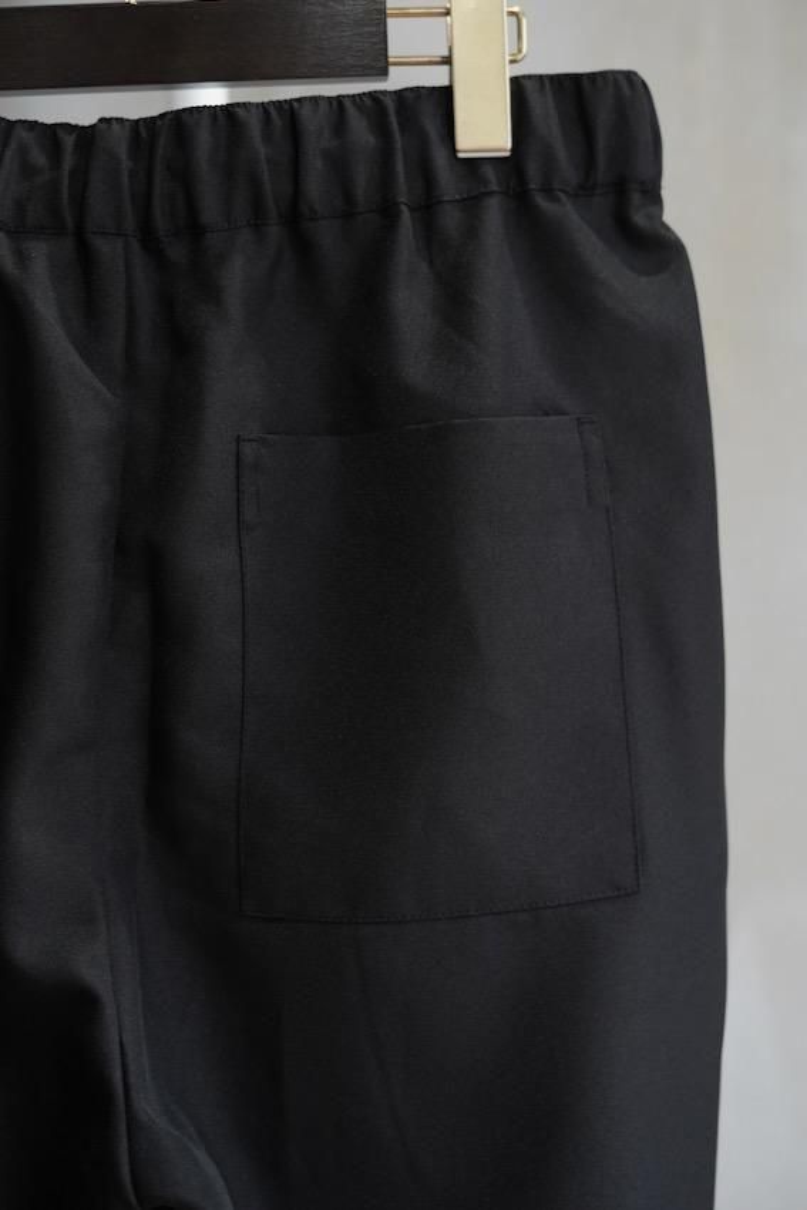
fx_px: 1680
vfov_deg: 39.6
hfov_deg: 27.0
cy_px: 605
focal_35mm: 50
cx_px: 404
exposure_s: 1/40
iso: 1000
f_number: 3.2
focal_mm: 50
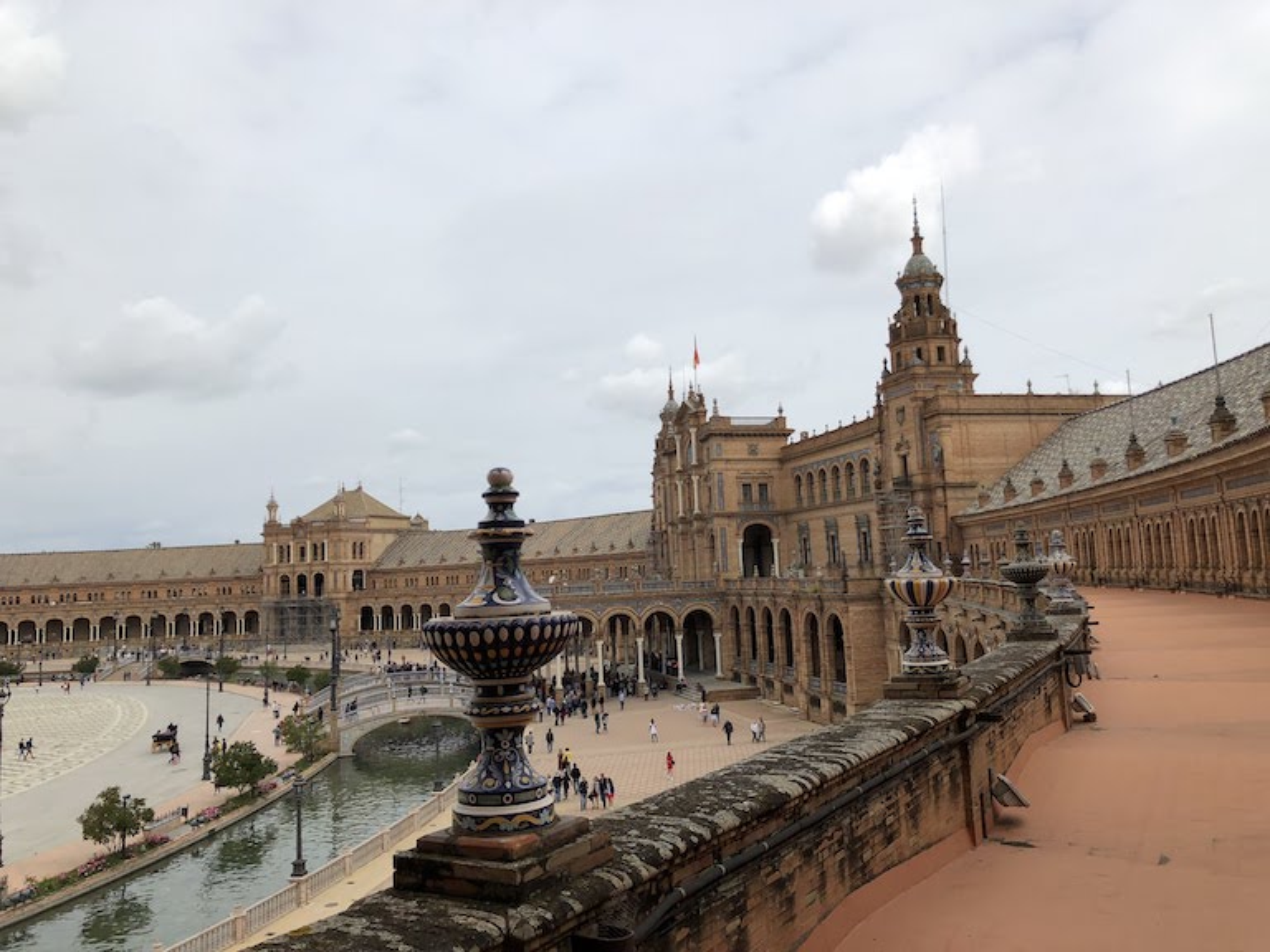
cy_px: 476
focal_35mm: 28
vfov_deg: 49.7
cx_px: 635
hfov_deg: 63.4
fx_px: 1027
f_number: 1.8
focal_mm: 4
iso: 25
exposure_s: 1/3690
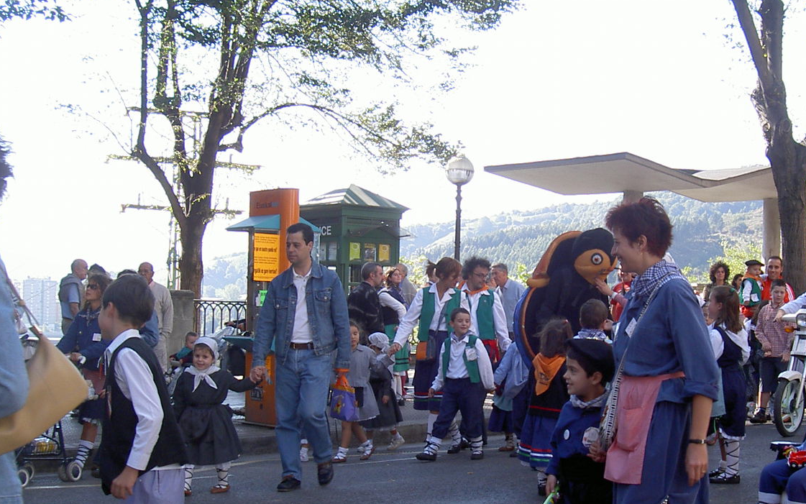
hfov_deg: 34.4
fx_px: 1296
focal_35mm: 59
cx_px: 491
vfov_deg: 22.0
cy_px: 300
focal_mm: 8
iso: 100
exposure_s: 1/115
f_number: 4.7
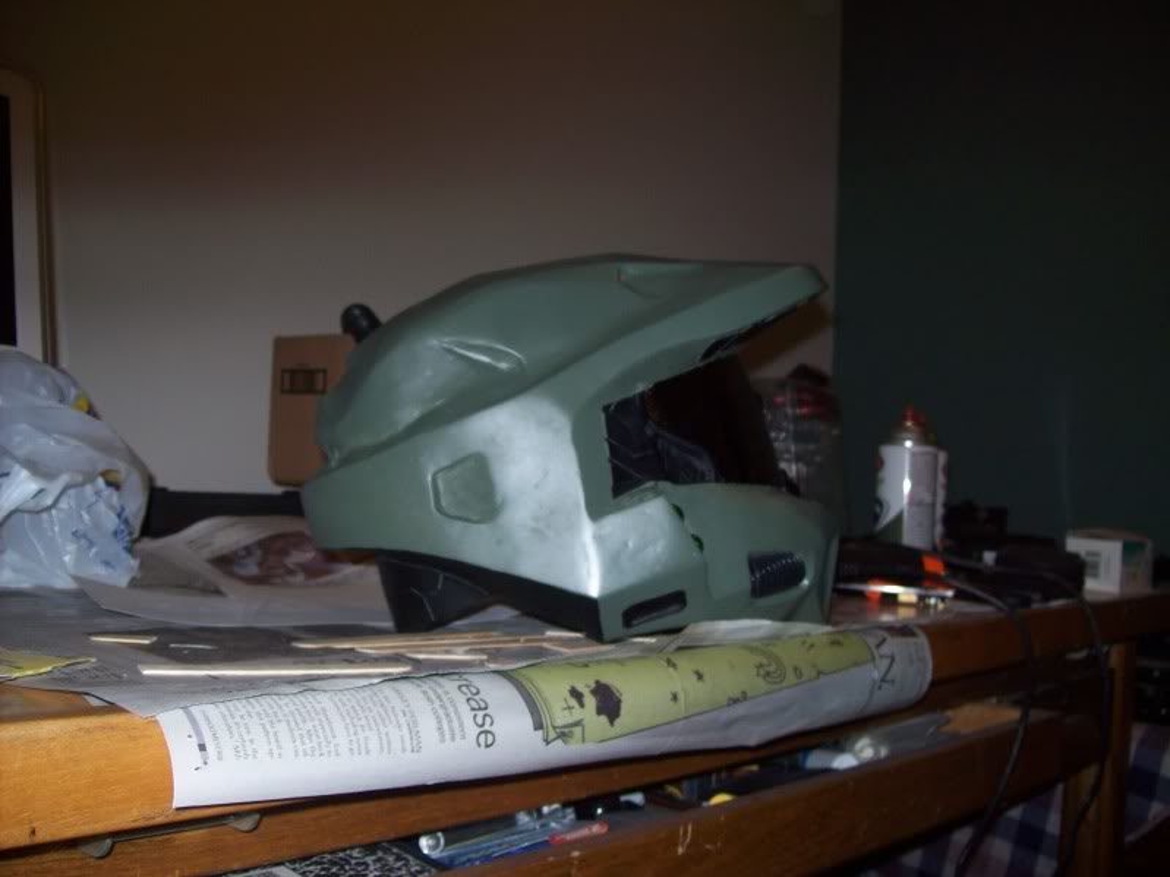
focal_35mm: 36
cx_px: 585
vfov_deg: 39.6
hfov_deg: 51.4
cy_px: 438
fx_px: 1217
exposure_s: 1/64
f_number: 2.7
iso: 80
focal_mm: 6
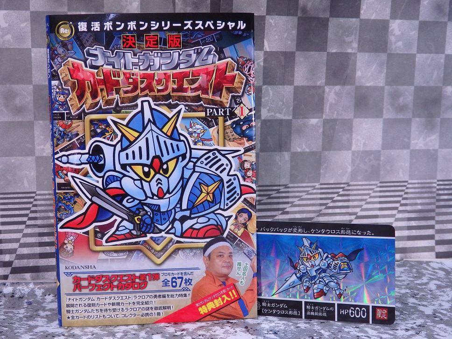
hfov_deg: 38.9
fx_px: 640
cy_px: 170
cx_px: 226
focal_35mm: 49
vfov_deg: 29.7
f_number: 4
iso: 250
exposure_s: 1/160
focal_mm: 8.9
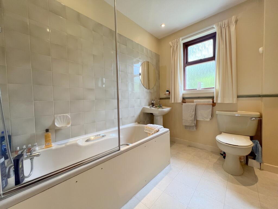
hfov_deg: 106.2
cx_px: 139
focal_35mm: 13
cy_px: 104
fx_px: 104
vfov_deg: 89.9
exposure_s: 1/100
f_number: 1.8
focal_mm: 1.57
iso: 125
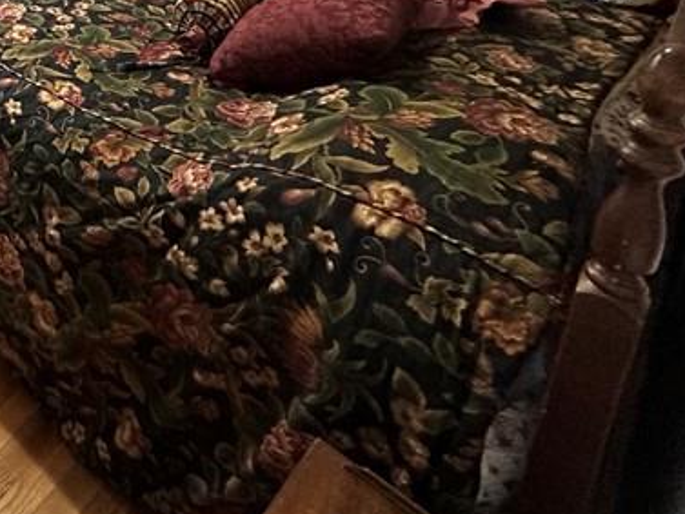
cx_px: -180
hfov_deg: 35.5
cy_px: -156
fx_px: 752
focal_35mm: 38
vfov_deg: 30.0
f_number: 2.2
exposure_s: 1/60
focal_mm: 2.22
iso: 400
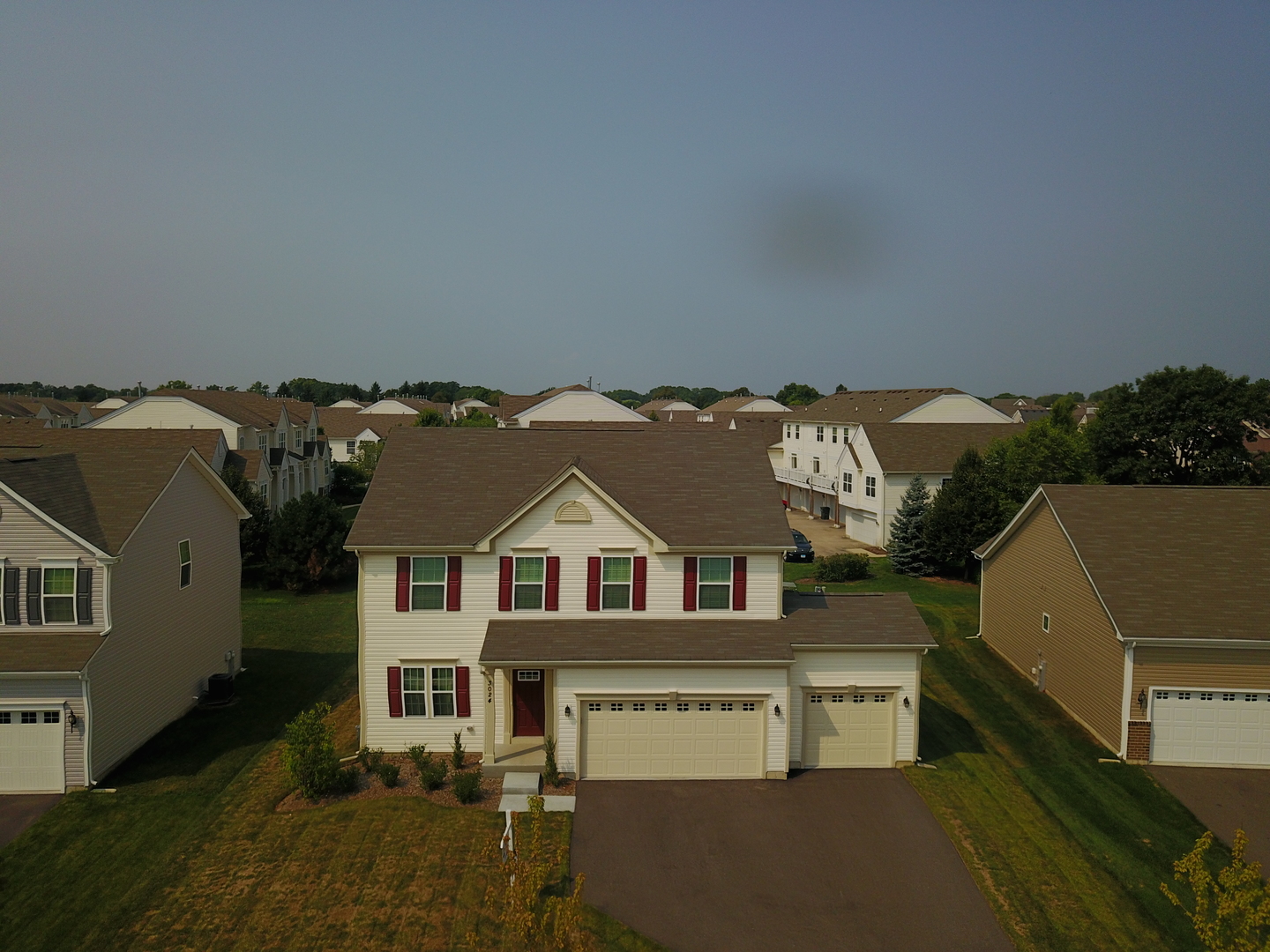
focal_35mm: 26
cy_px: 476
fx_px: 954
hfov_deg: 67.3
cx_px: 635
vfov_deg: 53.1
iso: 100
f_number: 2.2
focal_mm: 4.73
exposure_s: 1/3367
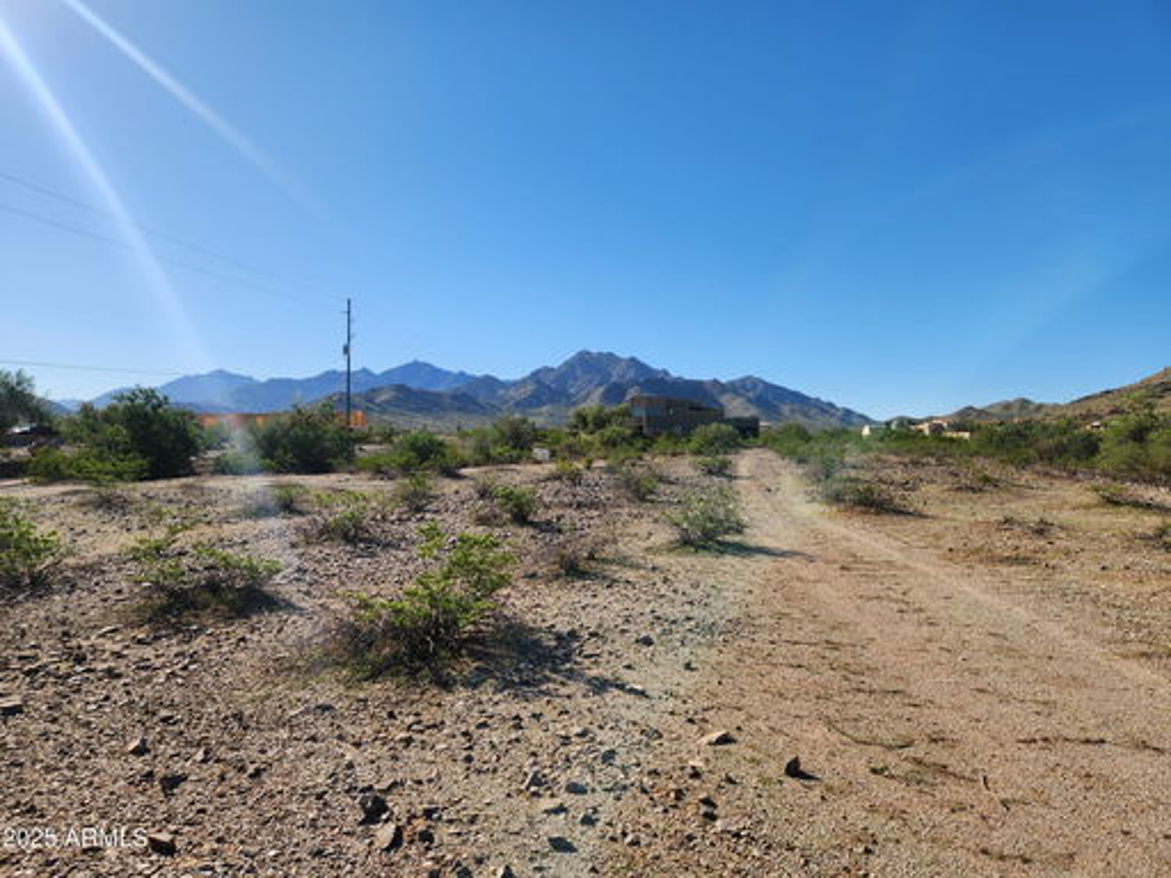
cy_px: 439
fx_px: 778
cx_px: 586
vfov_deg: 58.9
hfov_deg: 73.9
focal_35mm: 23
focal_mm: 5.4
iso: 20
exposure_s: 1/2192
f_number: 1.8
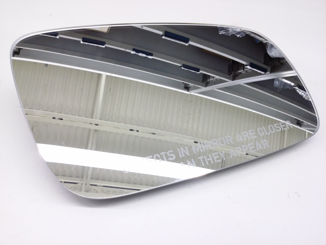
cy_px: 122
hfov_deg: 56.8
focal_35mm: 32
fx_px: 301
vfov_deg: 44.2
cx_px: 163
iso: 160
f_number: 2.4
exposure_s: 1/15
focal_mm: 3.4
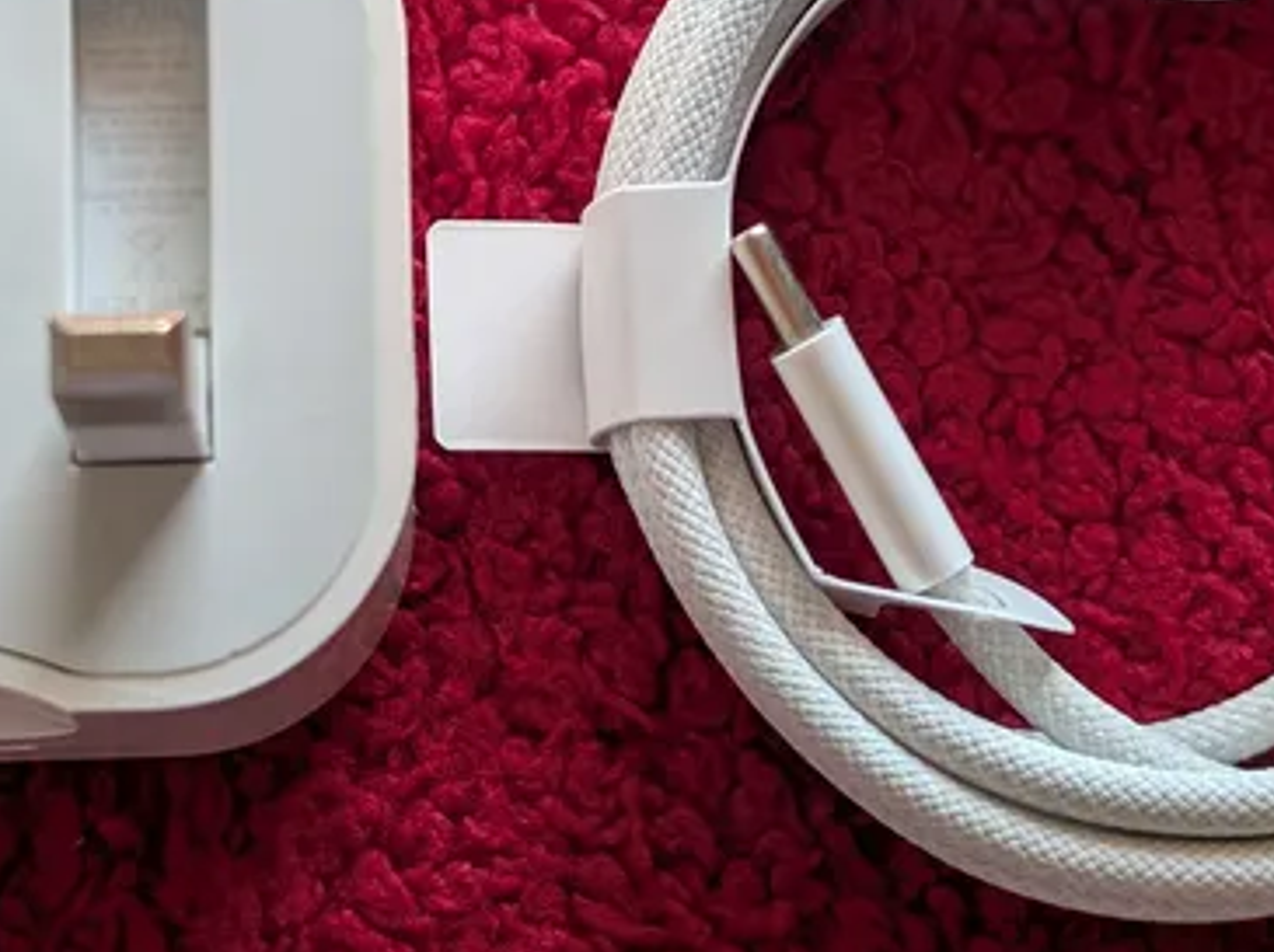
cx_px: 597
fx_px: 3162
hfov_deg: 22.8
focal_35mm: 86
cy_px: 282
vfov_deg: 17.1
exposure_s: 1/118
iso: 98
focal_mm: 6.9
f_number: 1.68
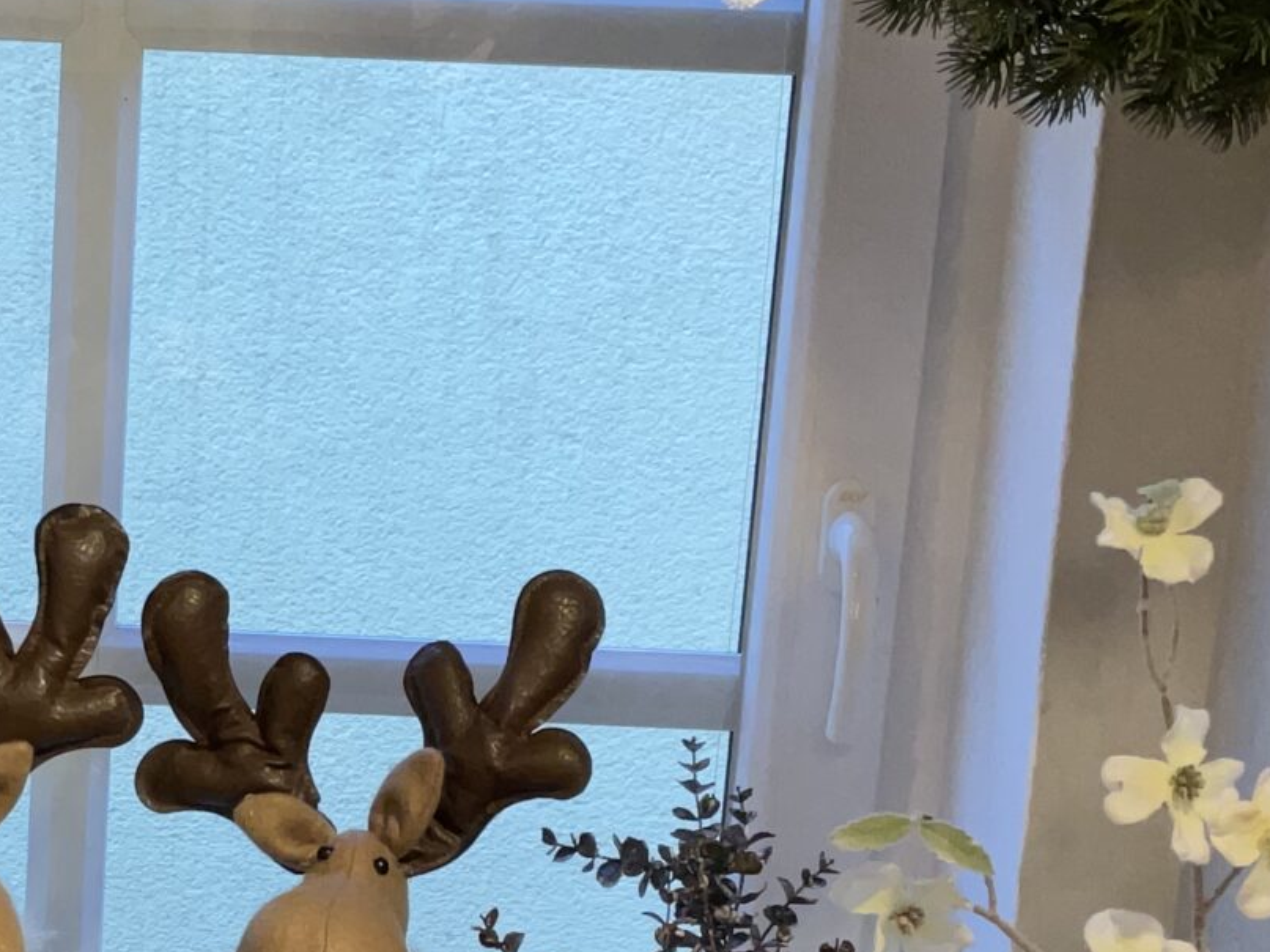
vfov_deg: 15.8
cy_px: 887
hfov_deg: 20.9
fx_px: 3375
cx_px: 142
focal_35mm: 92
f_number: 1.8
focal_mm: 3
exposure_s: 1/100
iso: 64
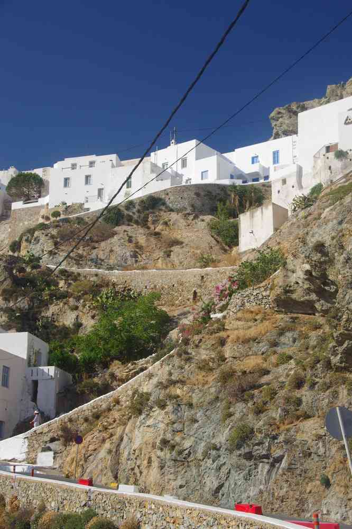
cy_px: 264
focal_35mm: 72
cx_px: 176
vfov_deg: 28.1
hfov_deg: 18.9
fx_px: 1056
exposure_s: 1/125
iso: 200
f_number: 11
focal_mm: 47.5
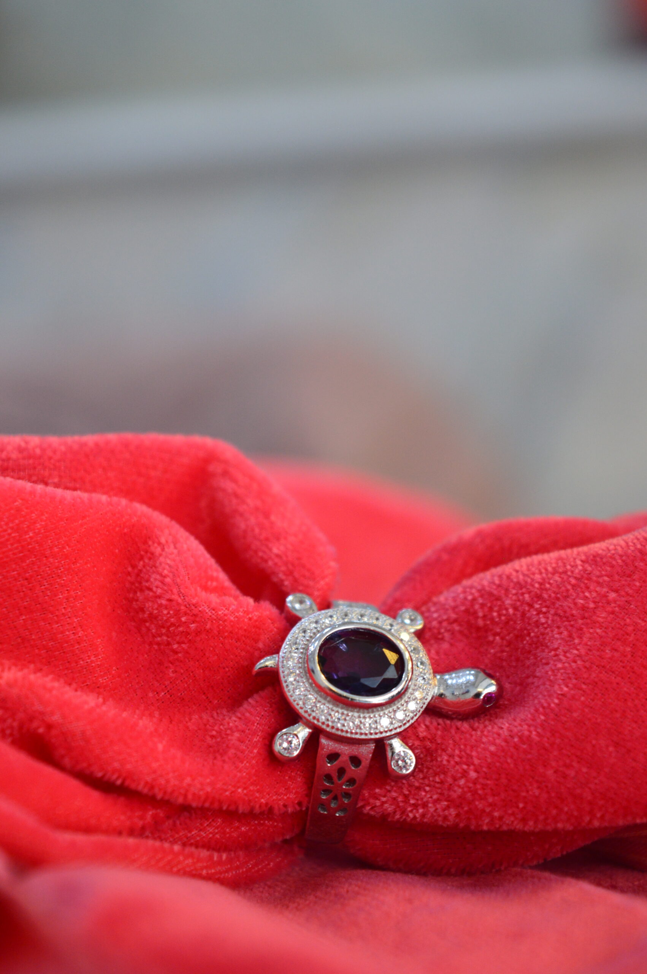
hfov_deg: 16.5
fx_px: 2228
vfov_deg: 24.6
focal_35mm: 82
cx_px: 324
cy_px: 487
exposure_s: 1/60
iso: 800
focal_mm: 55
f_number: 6.3
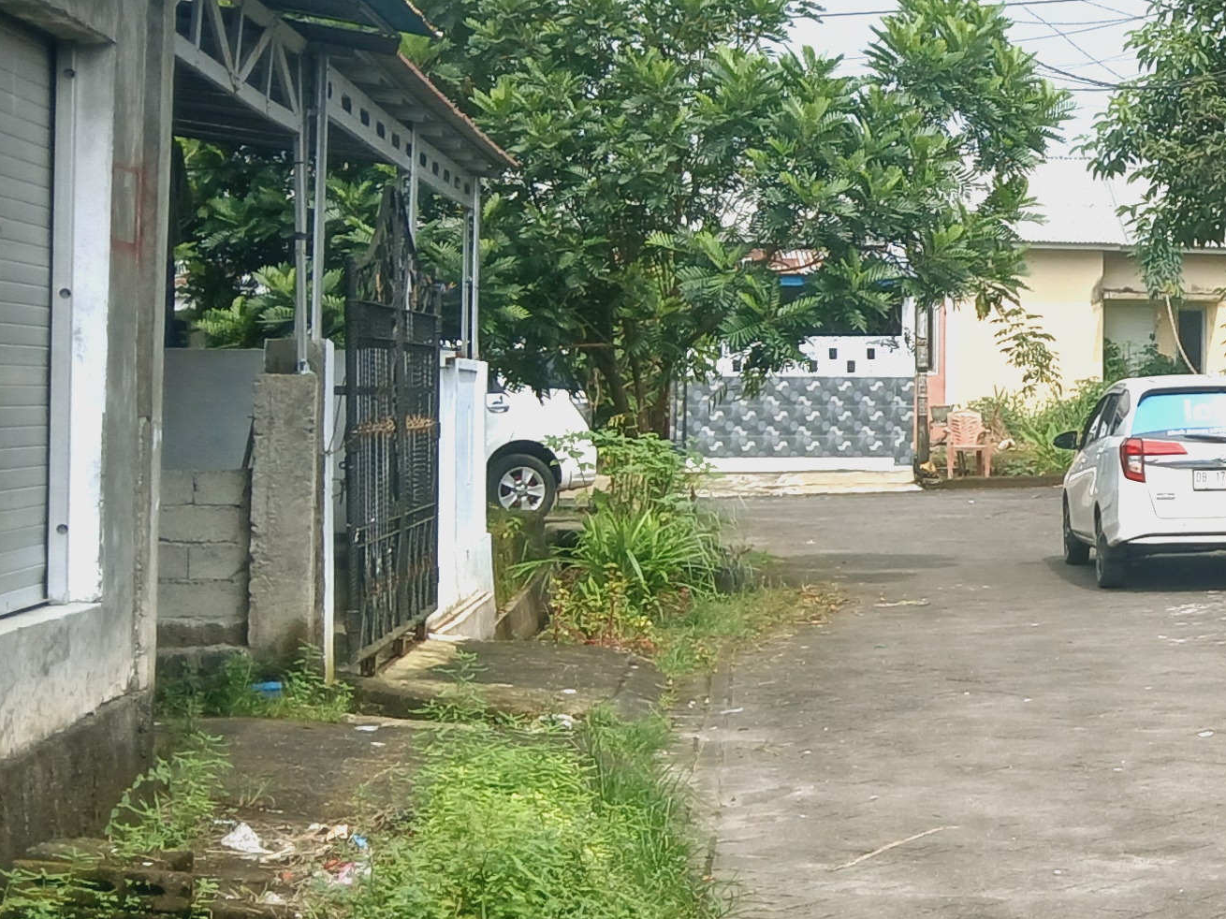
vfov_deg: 18.2
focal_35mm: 81
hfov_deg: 20.9
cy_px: 345
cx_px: 1771
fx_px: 2868
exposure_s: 1/313
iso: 20
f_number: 1.8
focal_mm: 3.98
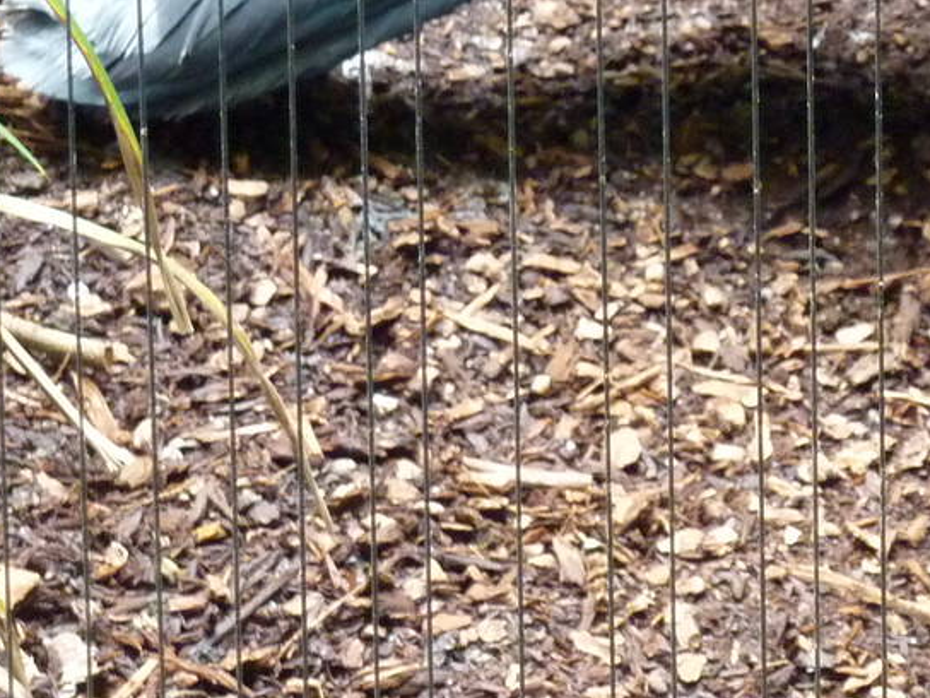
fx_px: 9403
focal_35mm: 350
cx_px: 1209
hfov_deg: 5.6
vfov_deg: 4.2
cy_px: -246
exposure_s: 1/50
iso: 400
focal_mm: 19.5
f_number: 4.4
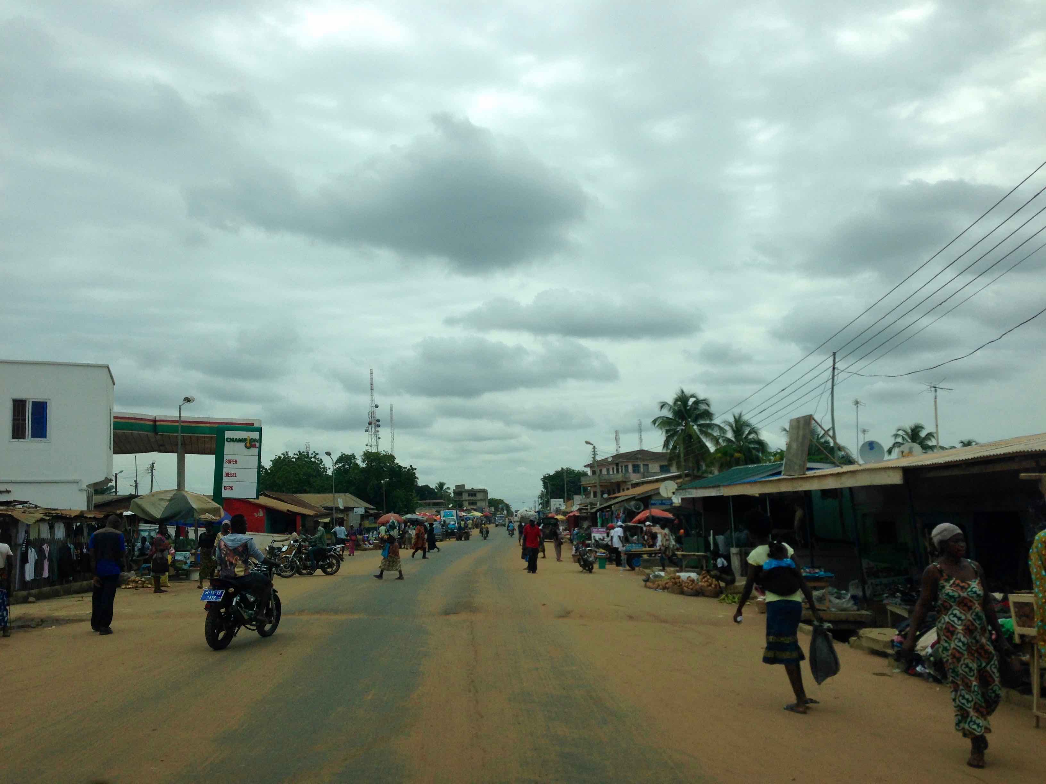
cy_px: 392
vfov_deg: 42.9
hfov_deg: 55.4
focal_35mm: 33
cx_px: 523
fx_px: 997
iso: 50
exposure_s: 1/1642
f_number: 2.4
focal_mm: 4.12
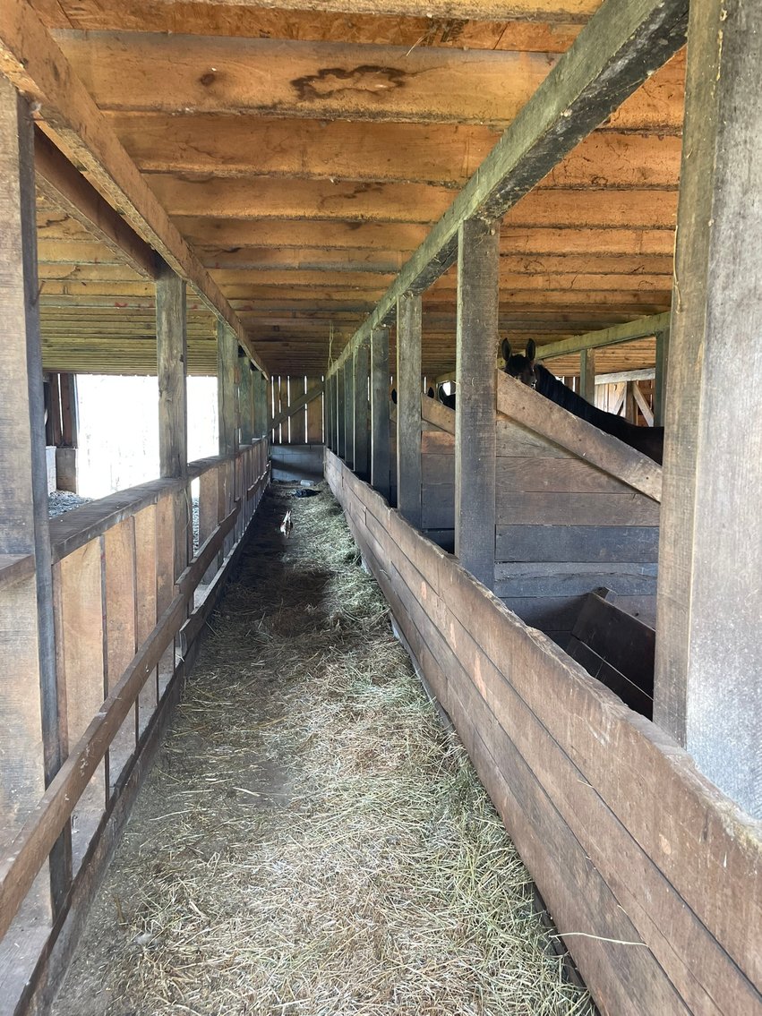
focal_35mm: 26
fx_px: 763
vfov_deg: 67.3
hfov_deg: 53.1
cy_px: 508
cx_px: 381
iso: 125
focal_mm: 4.2
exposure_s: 1/107
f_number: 1.6
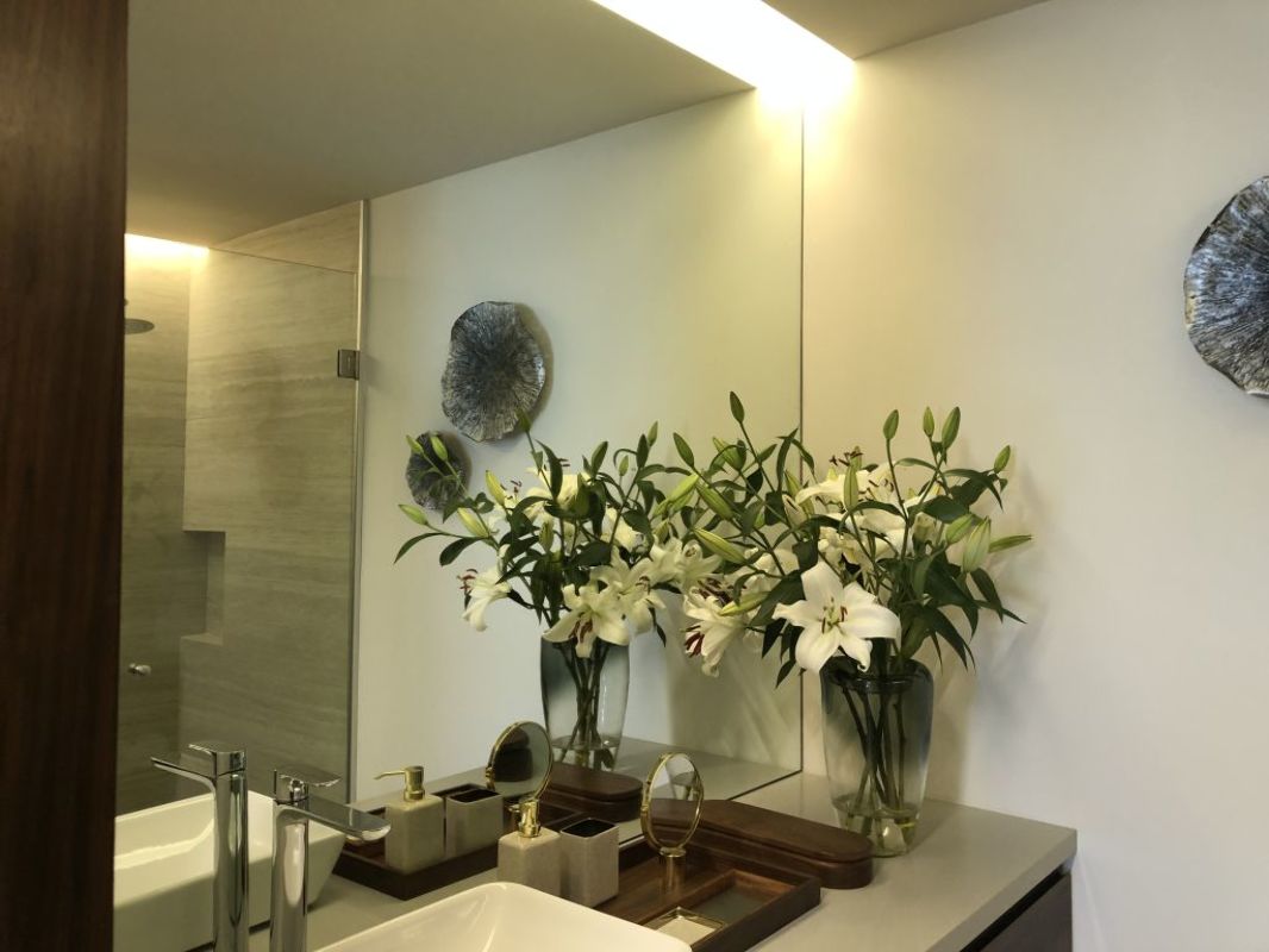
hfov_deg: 63.4
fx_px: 1027
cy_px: 476
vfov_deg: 49.8
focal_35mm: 28
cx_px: 634
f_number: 1.8
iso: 40
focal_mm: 3.99
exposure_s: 1/15
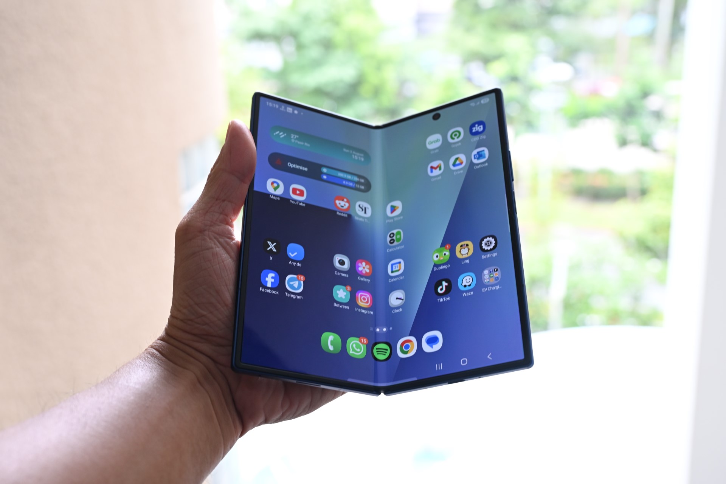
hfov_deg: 46.4
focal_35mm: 42
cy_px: 242
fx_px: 847
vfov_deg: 31.9
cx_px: 363
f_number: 6.3
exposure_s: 1/30
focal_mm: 42
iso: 1000
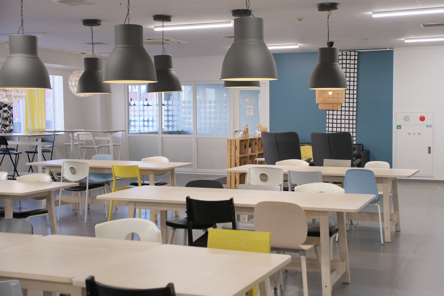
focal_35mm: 41
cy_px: 148
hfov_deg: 47.4
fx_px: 506
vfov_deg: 32.6
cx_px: 222
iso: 320
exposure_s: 1/40
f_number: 4
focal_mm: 27.5
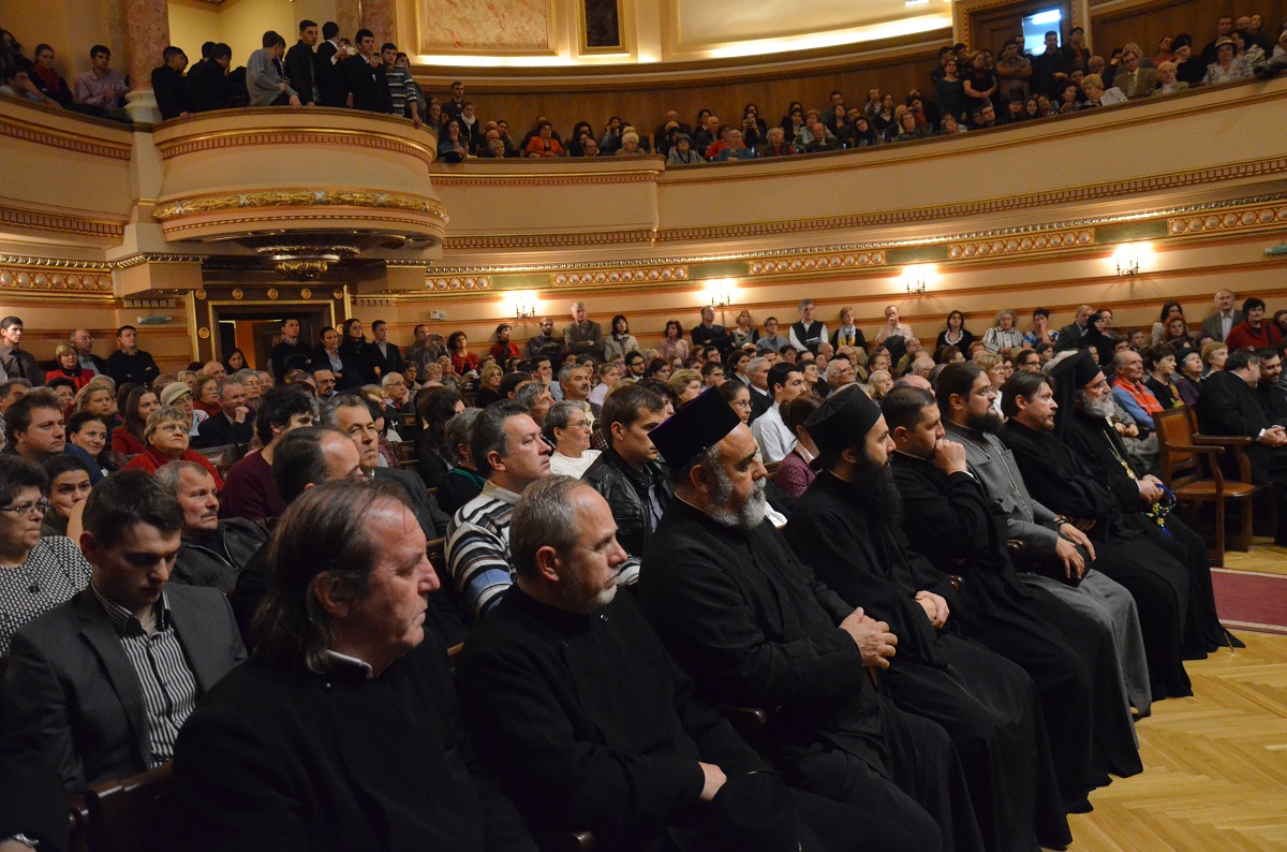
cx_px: 644
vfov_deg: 47.7
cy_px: 426
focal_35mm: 27
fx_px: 963
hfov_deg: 67.5
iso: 5000
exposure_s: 1/80
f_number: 4
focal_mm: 18
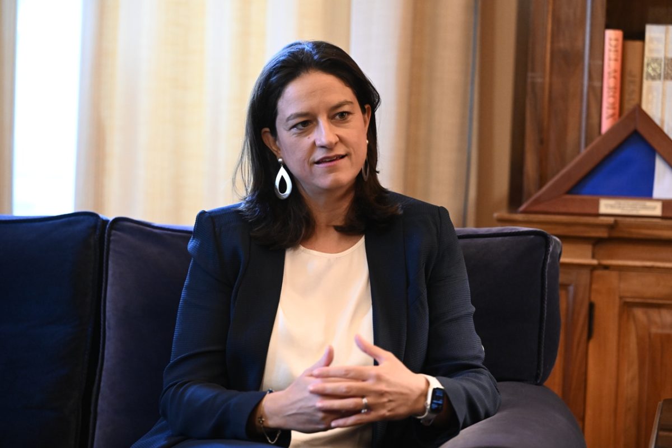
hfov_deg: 18.6
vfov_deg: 12.5
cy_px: 224
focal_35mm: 110
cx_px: 336
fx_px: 2053
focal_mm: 110
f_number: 3.5
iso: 5000
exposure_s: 1/160
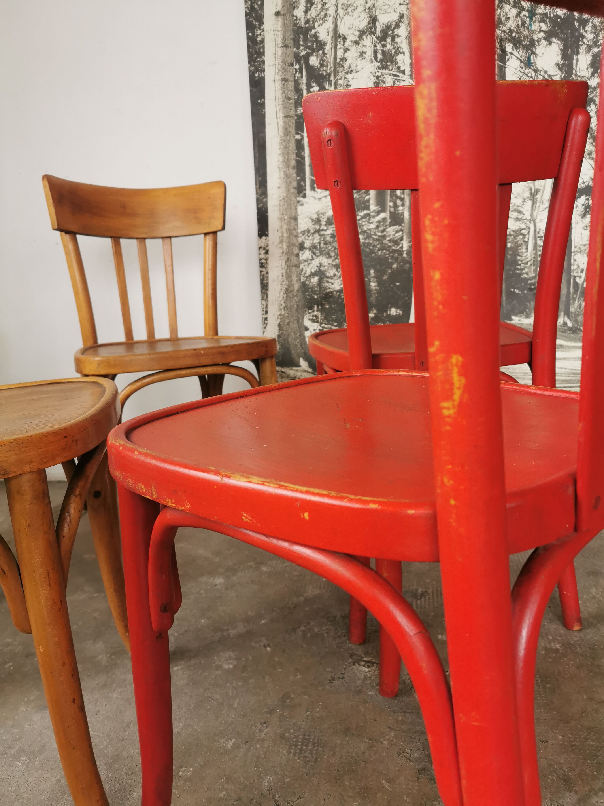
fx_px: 628
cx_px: 302
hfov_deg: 51.4
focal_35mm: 27
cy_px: 403
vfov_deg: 65.3
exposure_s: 1/120
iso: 125
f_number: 1.6
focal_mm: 5.56
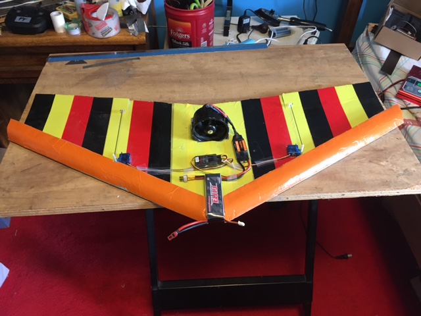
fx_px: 353
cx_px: 210
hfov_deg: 61.7
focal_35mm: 29
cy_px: 158
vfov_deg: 48.2
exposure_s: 1/24
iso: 200
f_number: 2.2
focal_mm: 4.15
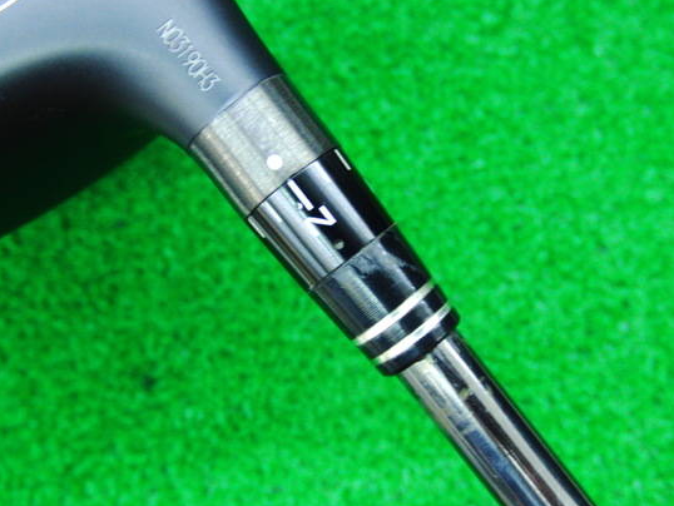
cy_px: 258
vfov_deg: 32.9
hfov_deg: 42.9
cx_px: 338
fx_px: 857
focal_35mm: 44
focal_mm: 6.42
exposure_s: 1/15
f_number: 3.6
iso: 400
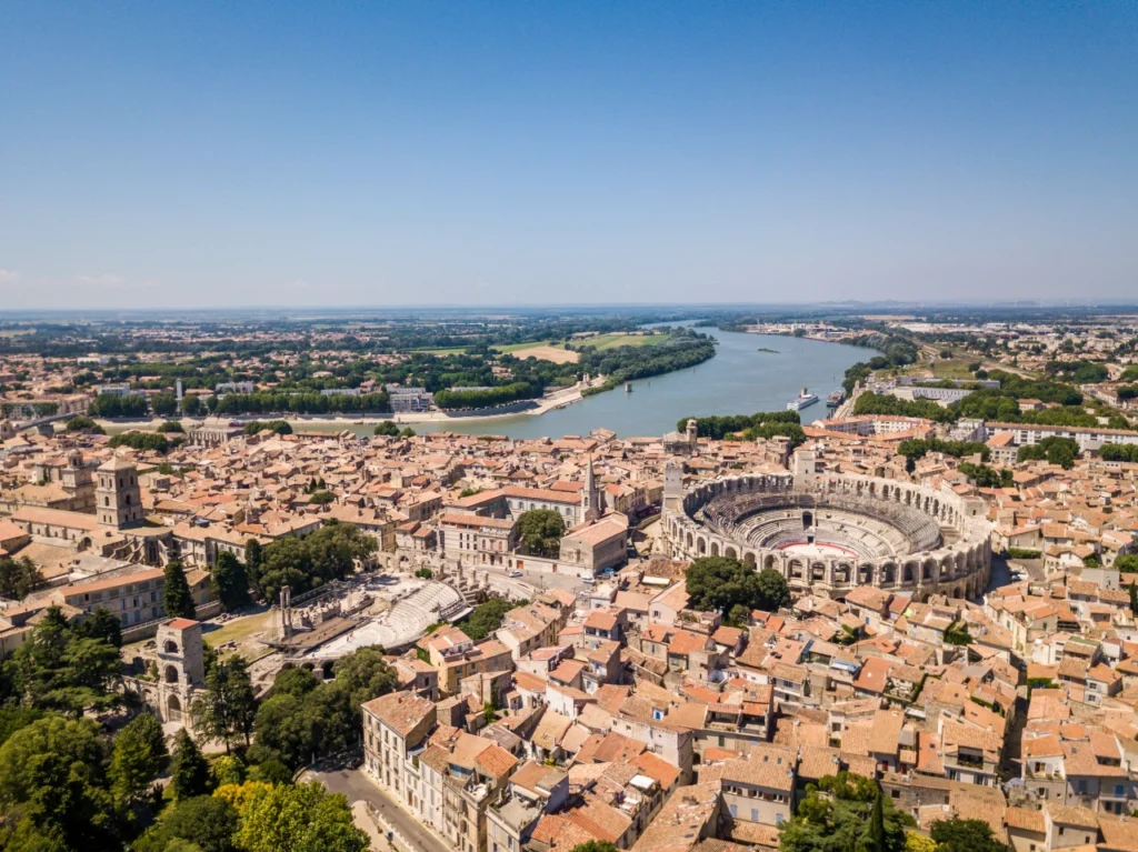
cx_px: 569
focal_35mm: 26
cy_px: 426
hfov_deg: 67.3
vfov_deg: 53.0
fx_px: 854
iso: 100
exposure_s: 1/1600
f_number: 2.2
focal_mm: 4.7
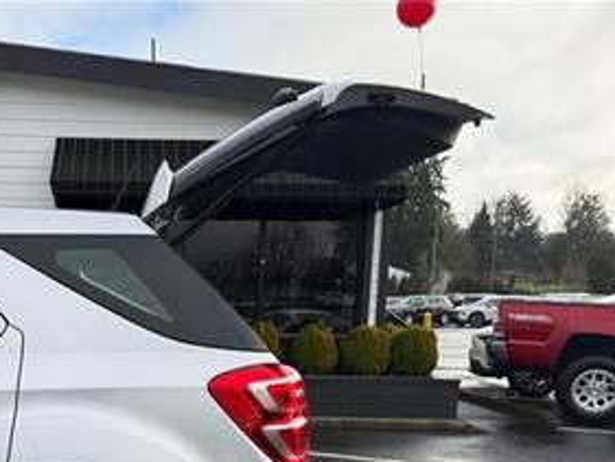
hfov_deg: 41.9
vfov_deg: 32.1
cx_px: 120
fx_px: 764
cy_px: 412
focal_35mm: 43
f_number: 1.78
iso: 100
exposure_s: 1/2445
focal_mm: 6.76
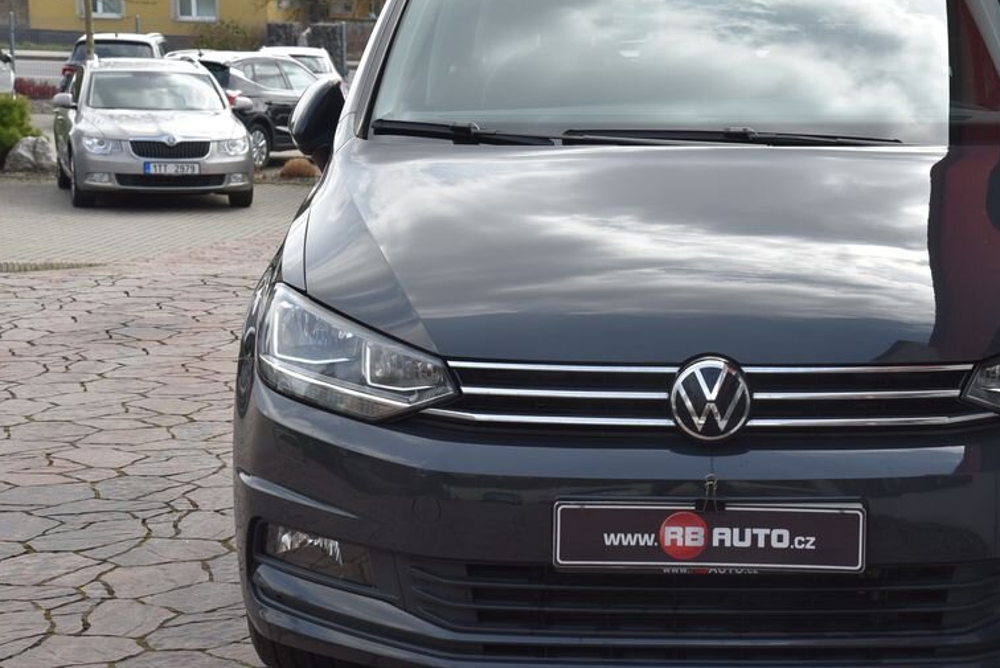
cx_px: 665
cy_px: 296
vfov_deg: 16.3
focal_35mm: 84
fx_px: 2335
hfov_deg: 24.1
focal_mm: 62
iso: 500
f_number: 9
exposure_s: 1/320
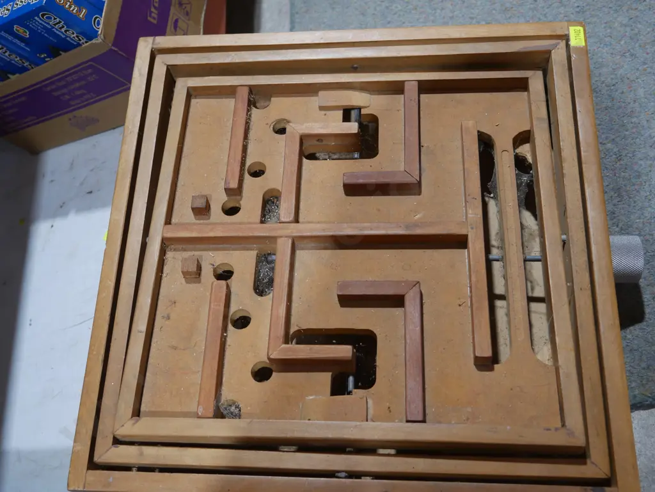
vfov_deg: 36.0
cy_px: 246
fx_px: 757
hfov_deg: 46.8
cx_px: 328
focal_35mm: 40
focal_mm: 20
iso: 640
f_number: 4.4
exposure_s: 1/60
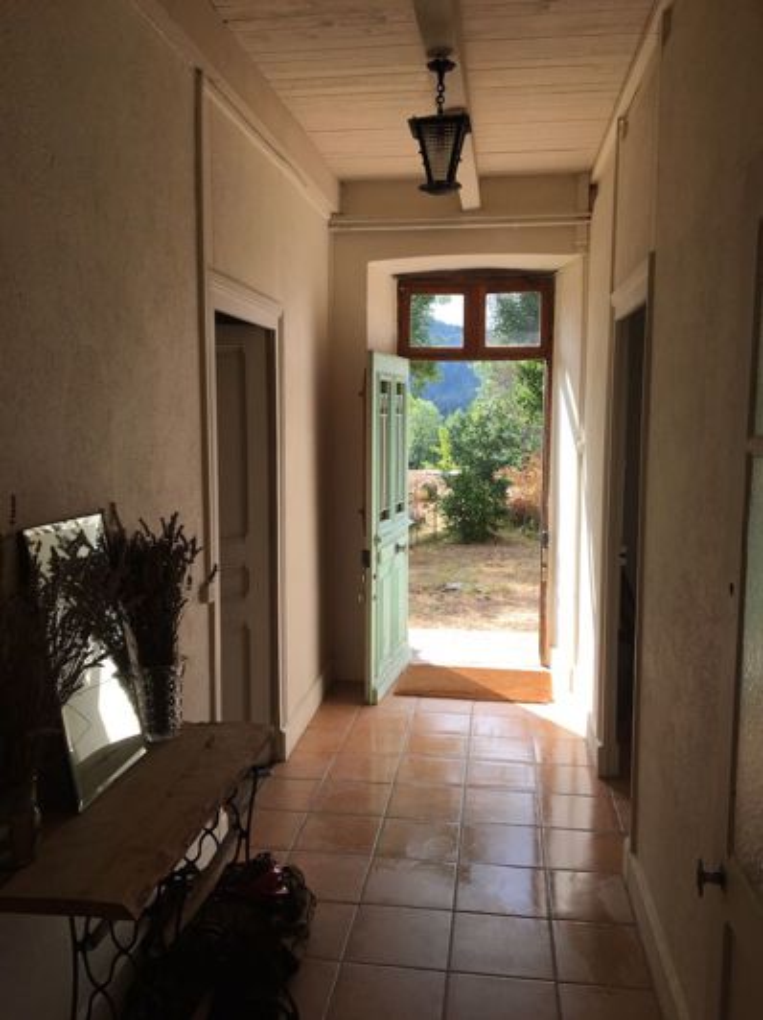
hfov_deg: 48.2
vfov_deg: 61.7
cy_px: 510
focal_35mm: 29
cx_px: 382
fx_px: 854
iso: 25
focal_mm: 4.15
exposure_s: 1/366
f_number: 2.2
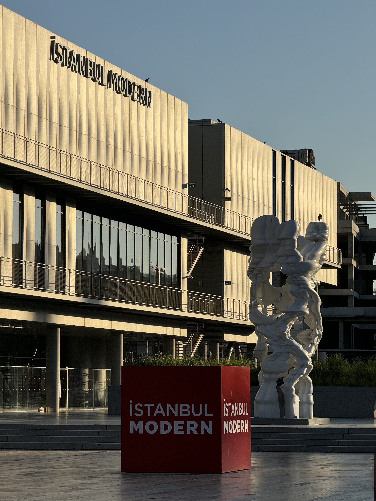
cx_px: 188
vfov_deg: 16.4
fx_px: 1738
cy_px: 250
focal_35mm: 120
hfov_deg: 12.3
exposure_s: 1/1818
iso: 50
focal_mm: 15.66
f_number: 2.8
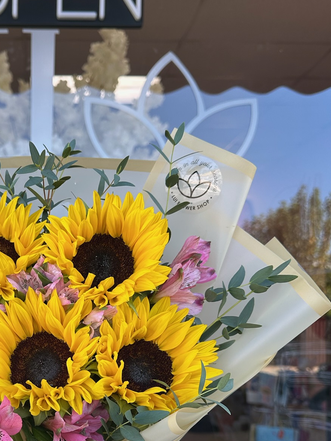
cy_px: 310
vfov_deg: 43.8
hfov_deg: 33.1
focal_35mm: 42
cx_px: 55
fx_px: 535
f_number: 1.78
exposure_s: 1/406
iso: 80
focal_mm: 6.86
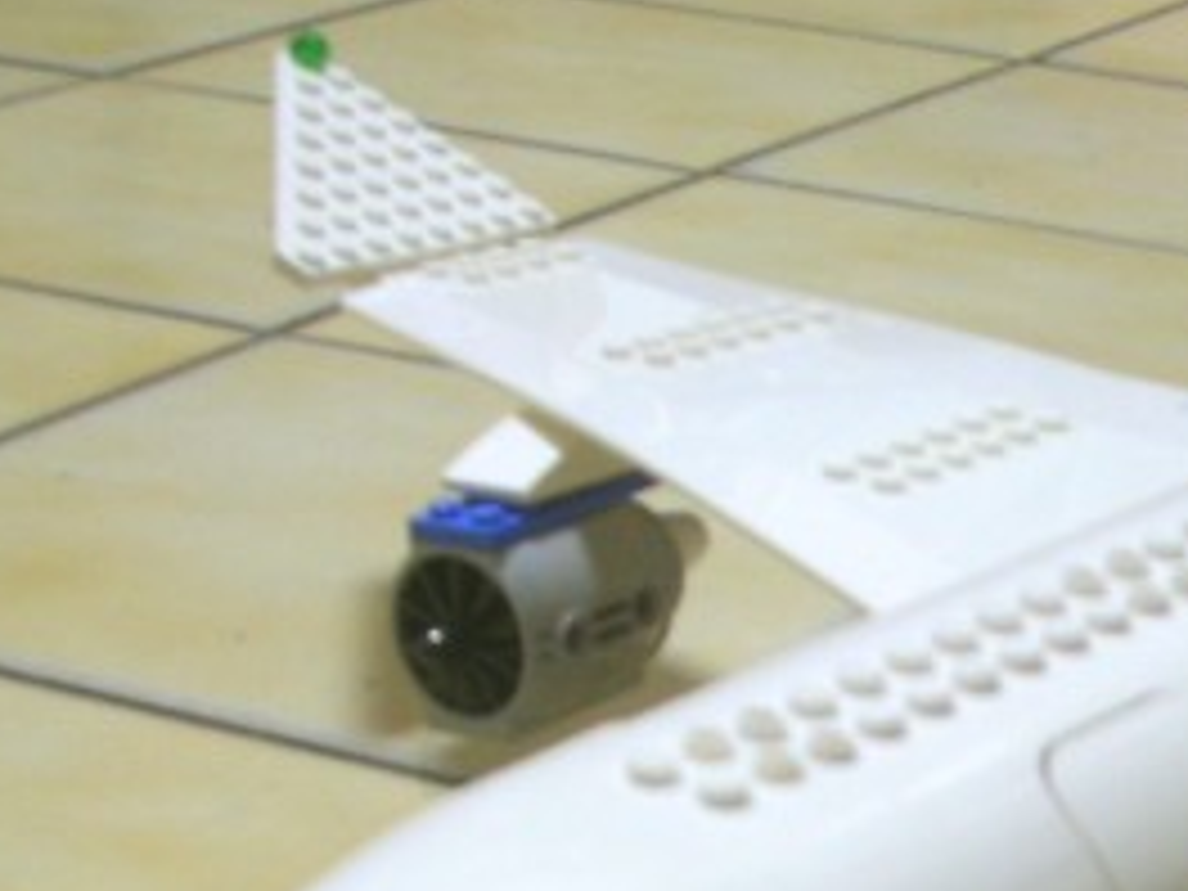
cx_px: 1256
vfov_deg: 13.5
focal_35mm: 106
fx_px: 3638
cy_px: 1107
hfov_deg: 18.0
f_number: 3
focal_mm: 5.8
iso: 100
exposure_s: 1/4.5
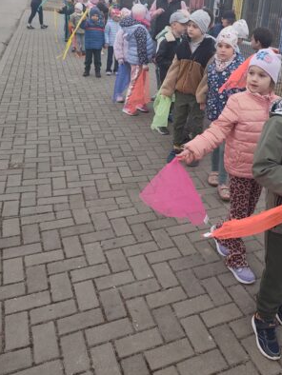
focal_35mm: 35
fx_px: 380
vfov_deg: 51.0
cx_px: 209
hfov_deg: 39.7
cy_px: 107
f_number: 1.65
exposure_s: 1/260
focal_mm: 6.19
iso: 50
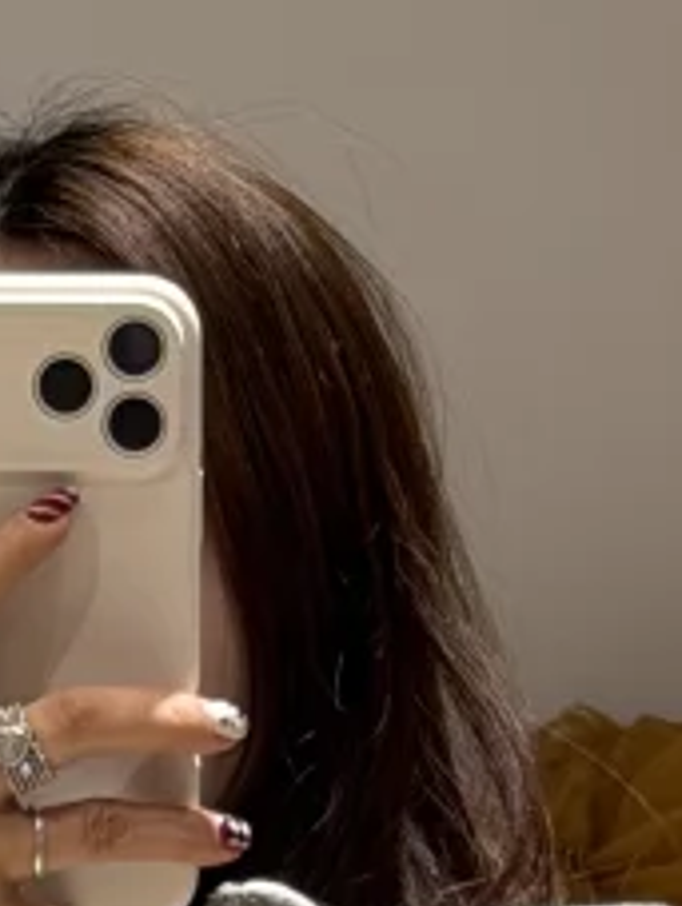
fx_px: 7963
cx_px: -52
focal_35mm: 304
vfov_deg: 6.4
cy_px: 1557
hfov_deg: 4.9
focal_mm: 6.76
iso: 50
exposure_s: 1/198
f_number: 1.78
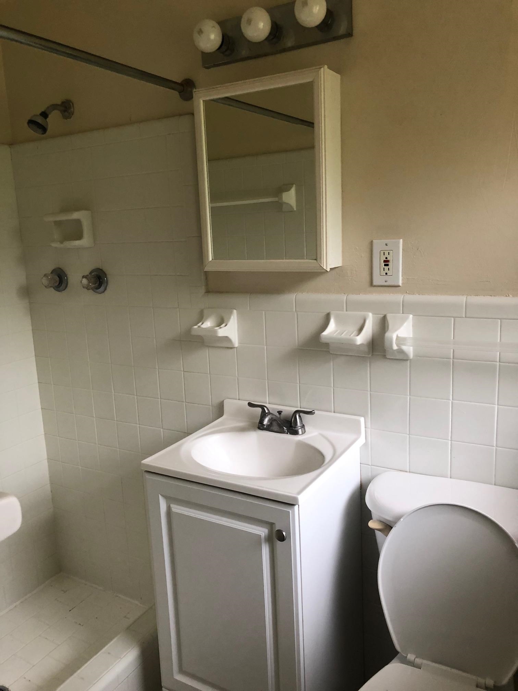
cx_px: 259
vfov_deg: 63.4
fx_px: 559
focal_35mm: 28
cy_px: 346
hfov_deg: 49.7
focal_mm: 3.99
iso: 40
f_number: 1.8
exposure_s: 1/15
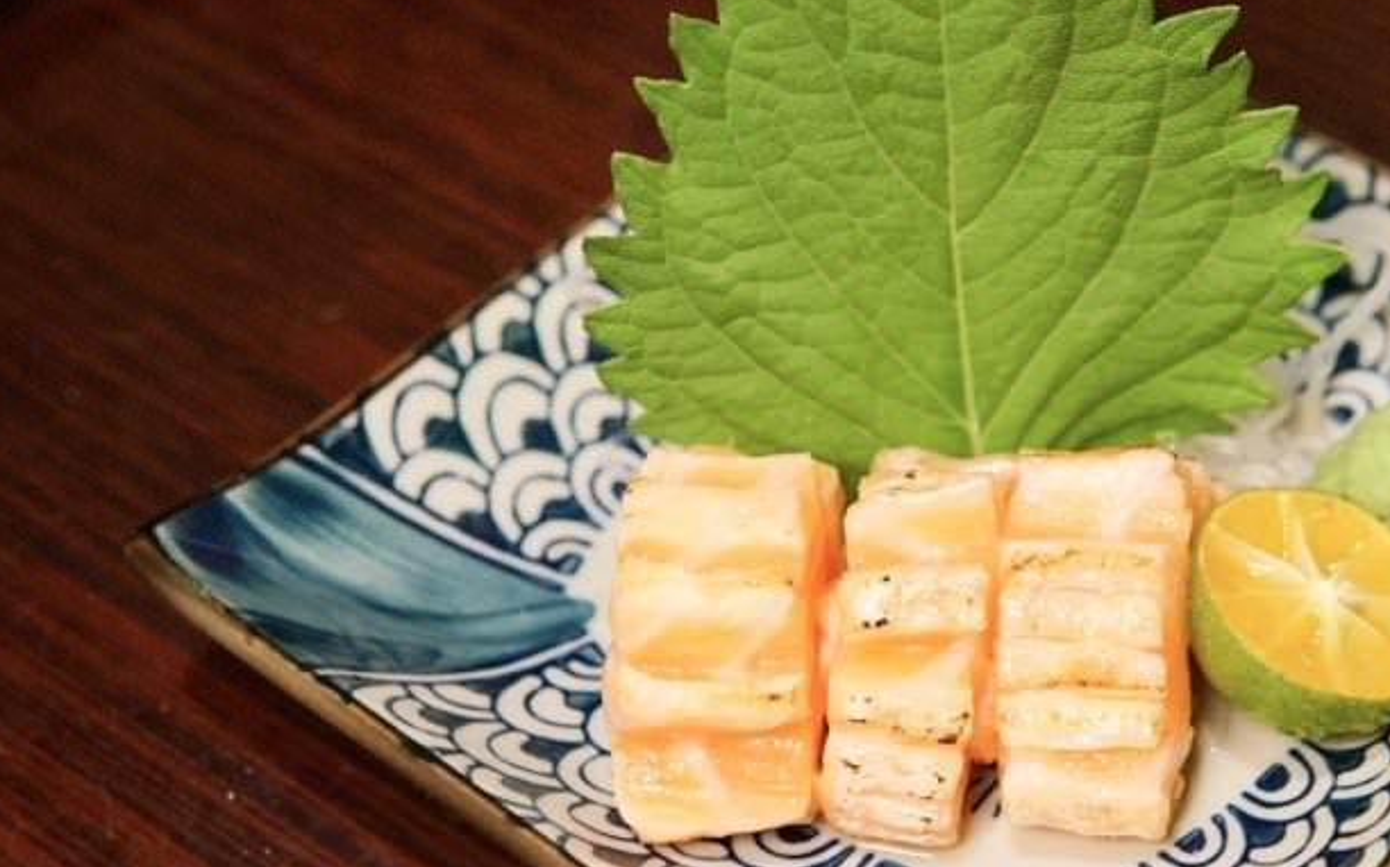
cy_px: 540
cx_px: 1020
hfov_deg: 27.2
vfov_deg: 17.3
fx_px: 2840
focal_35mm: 75
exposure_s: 1/60
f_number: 4
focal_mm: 30
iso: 640
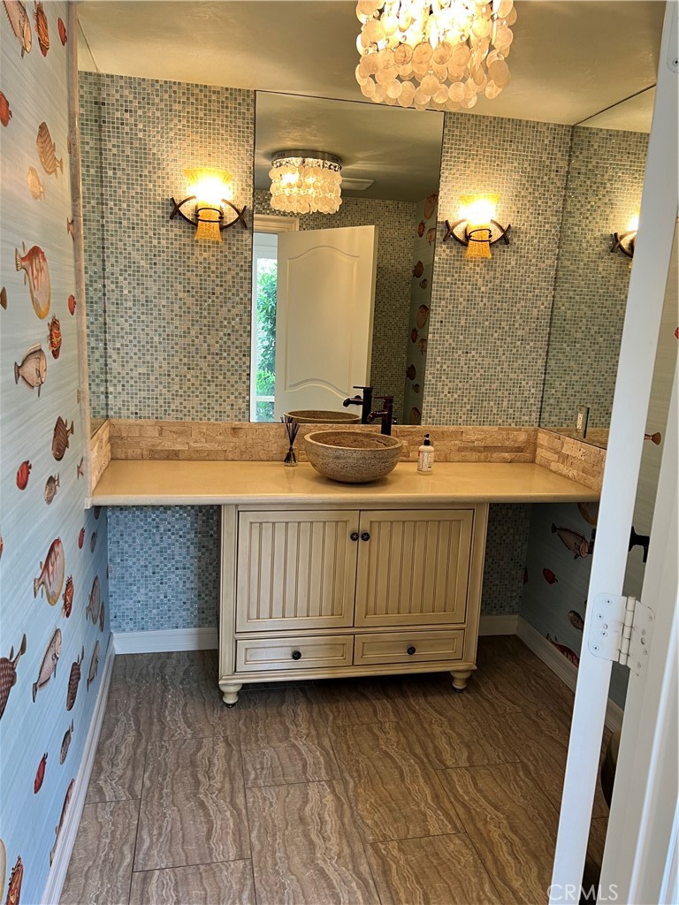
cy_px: 452
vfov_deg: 67.3
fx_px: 680
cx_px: 340
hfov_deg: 53.1
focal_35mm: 26
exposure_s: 1/60
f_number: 1.5
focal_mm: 5.7
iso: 80
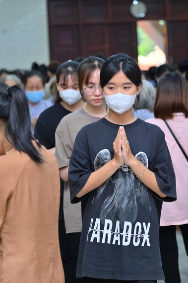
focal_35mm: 120
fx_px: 940
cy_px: 135
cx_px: 105
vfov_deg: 17.1
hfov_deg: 11.4
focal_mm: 105
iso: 1250
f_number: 4.5
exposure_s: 1/160
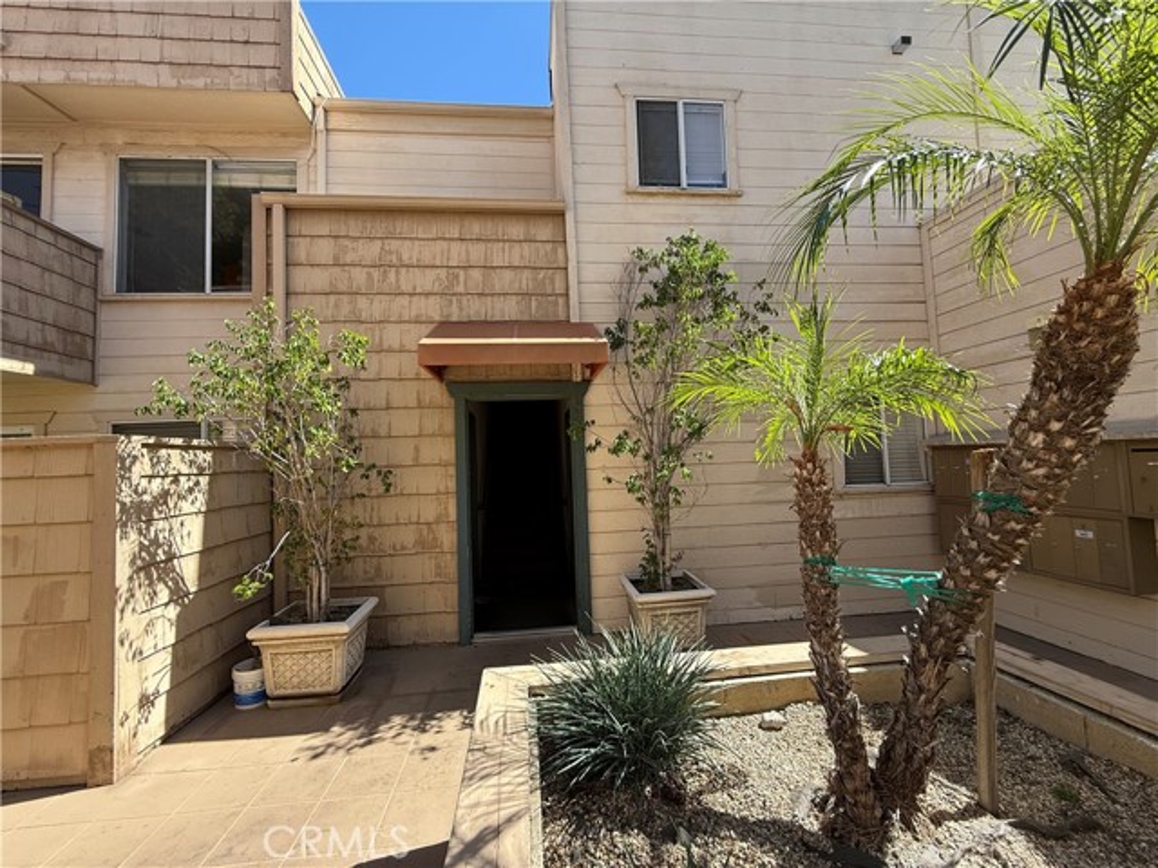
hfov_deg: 102.1
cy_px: 434
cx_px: 579
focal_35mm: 14
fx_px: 468
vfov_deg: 85.7
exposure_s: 1/448
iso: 50
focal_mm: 2.22
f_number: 2.2
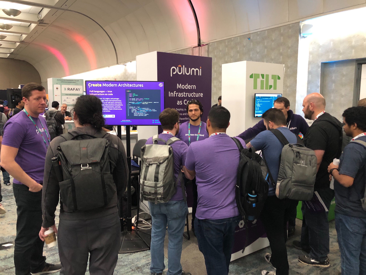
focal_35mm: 28
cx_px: 183
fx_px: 296
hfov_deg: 63.4
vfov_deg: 49.7
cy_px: 138
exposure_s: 1/15
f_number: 1.8
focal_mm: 4
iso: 100
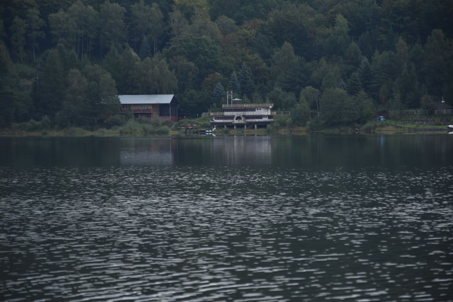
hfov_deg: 13.0
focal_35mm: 158
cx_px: 226
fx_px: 1982
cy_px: 151
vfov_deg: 8.7
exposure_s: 1/200
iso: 100
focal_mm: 105
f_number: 5.6
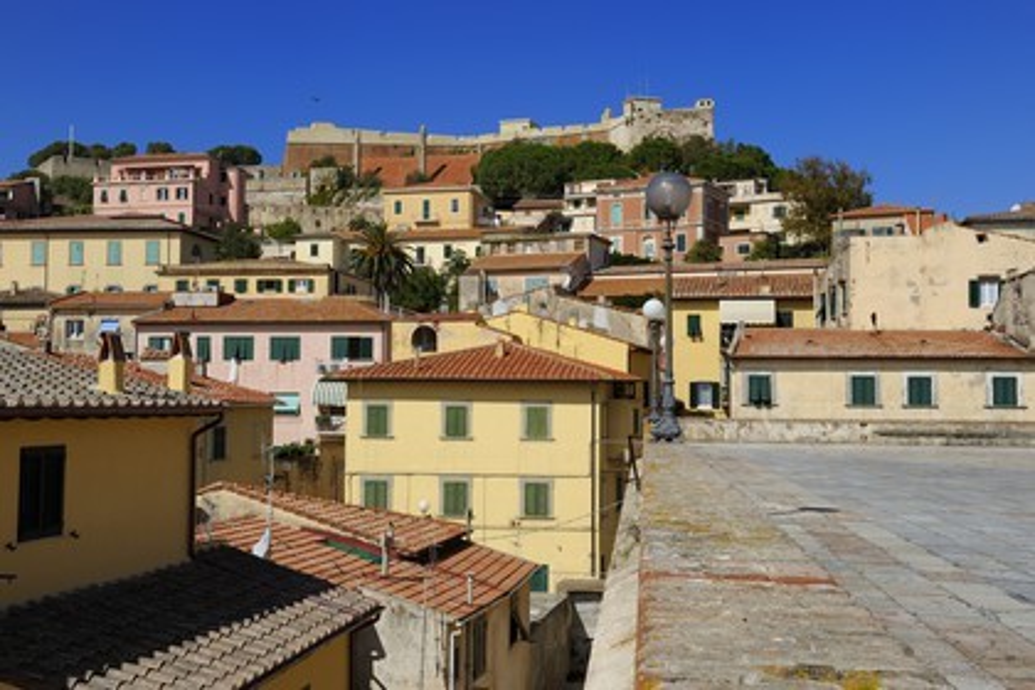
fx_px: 1150
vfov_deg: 33.4
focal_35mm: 40
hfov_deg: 48.5
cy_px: 345
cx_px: 518
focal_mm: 40
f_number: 16
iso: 200
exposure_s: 1/200
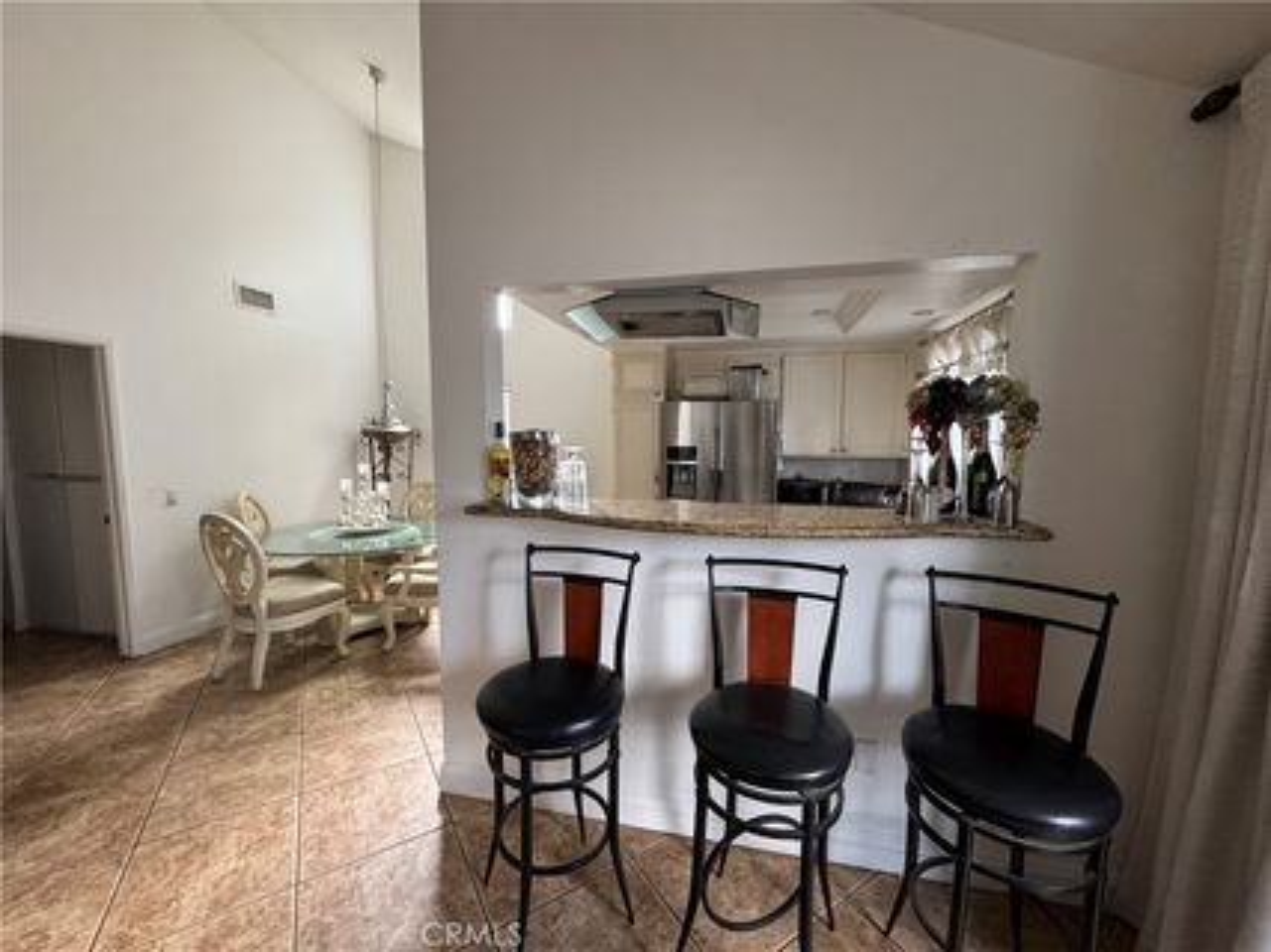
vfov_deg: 85.6
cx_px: 636
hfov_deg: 102.1
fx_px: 514
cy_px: 476
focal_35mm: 14
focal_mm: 2.22
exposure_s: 1/68
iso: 320
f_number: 2.2
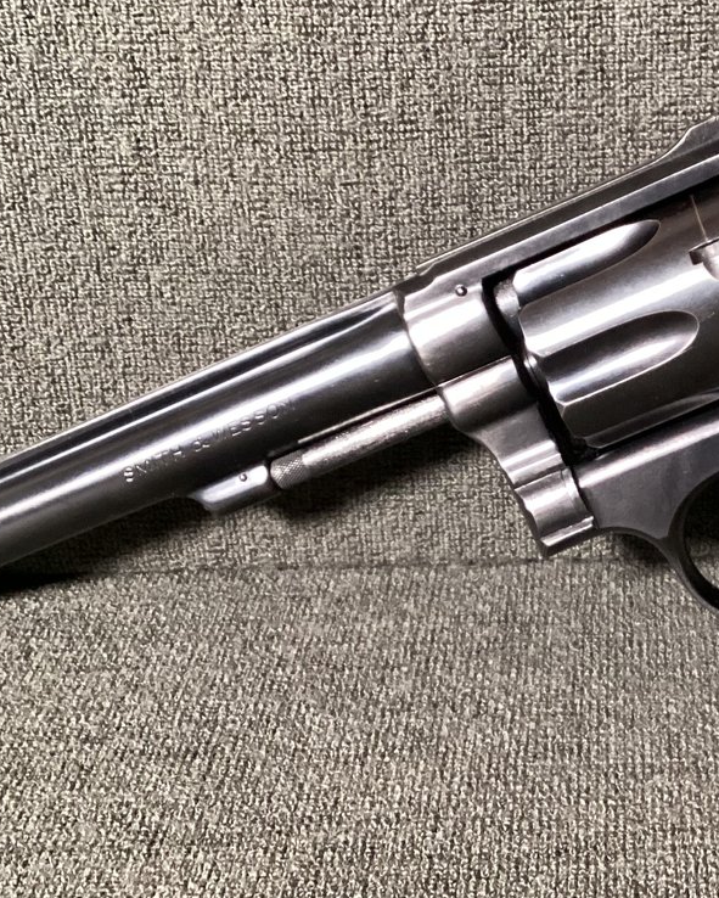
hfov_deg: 24.1
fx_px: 1648
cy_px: 450
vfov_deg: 30.5
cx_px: 610
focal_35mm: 62
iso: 400
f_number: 2.4
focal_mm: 3.3
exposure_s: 1/33
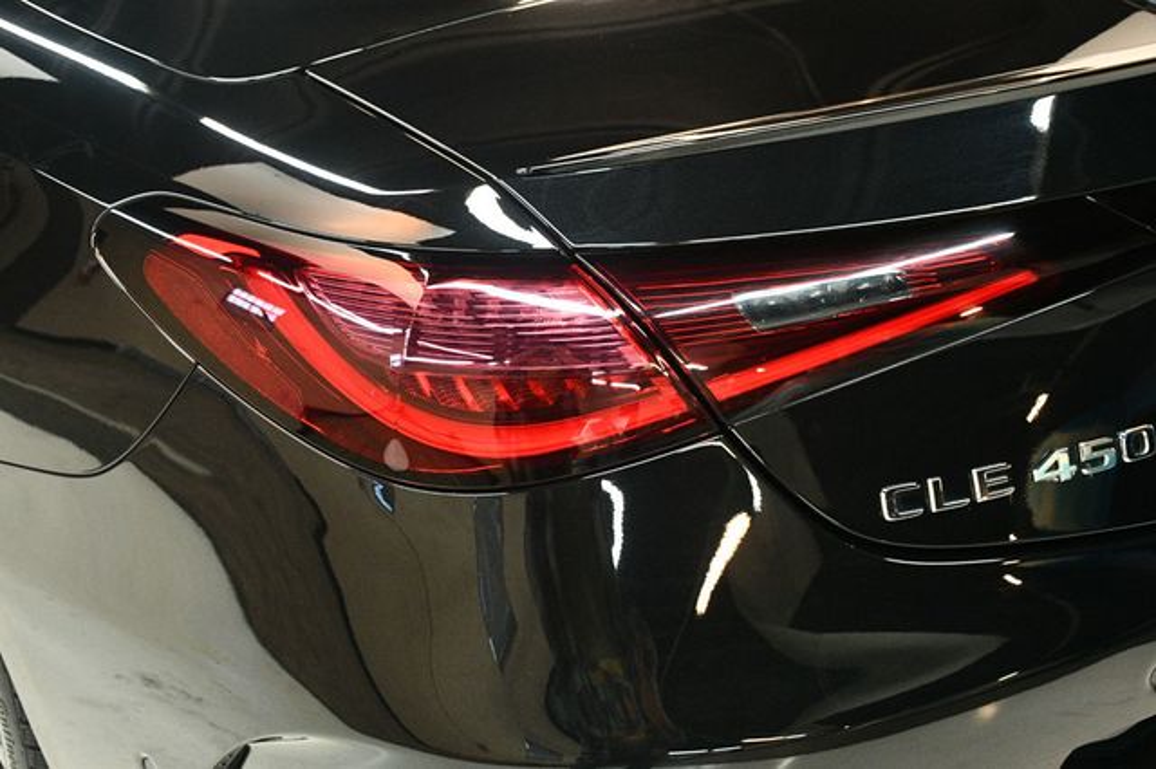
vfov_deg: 28.0
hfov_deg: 41.1
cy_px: 384
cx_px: 578
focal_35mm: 48
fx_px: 1540
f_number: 4
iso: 3200
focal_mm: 32
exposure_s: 1/60
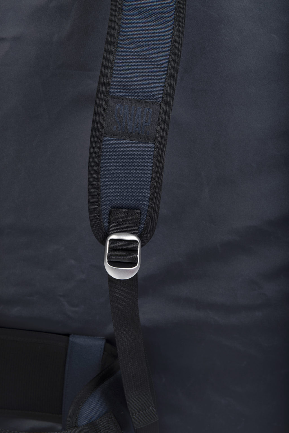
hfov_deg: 19.5
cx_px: 144
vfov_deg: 28.8
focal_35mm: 70
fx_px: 842
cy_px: 216
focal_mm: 70
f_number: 16
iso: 80
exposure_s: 1/250
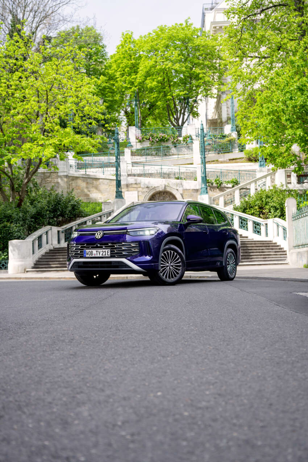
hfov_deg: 33.4
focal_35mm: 40
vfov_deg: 48.5
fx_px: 513
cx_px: 154
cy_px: 231
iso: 64
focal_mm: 40
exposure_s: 1/160
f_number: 3.5
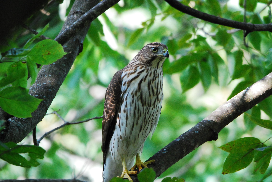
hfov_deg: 2.3
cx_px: 136
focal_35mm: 900
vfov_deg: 1.5
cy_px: 91
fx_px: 6808
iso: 1600
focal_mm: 600
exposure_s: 1/200
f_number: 6.3
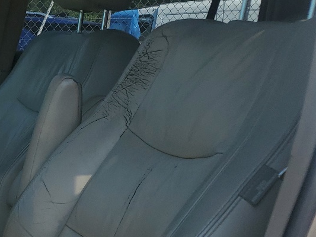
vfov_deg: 18.5
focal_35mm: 78
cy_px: 225
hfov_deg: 21.3
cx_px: -148
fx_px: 712
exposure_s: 1/2000
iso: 50
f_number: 1.5
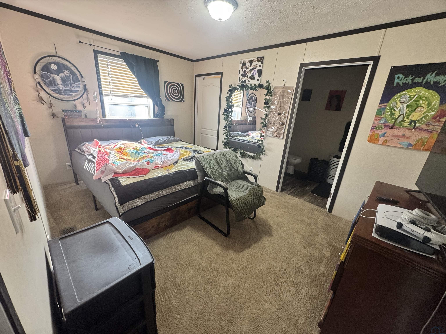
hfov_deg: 102.1
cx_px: 223
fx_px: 180
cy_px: 167
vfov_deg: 85.7
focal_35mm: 14
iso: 250
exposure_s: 1/60
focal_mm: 2.22
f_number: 2.2
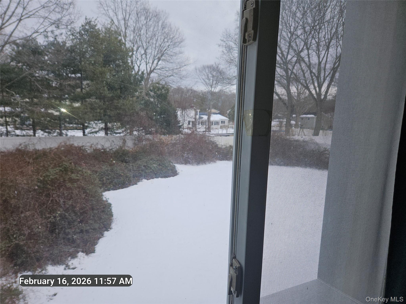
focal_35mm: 23
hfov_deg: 73.9
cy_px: 152
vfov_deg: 58.9
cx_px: 203
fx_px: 270
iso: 25
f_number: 1.8
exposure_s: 1/1493
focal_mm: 5.4
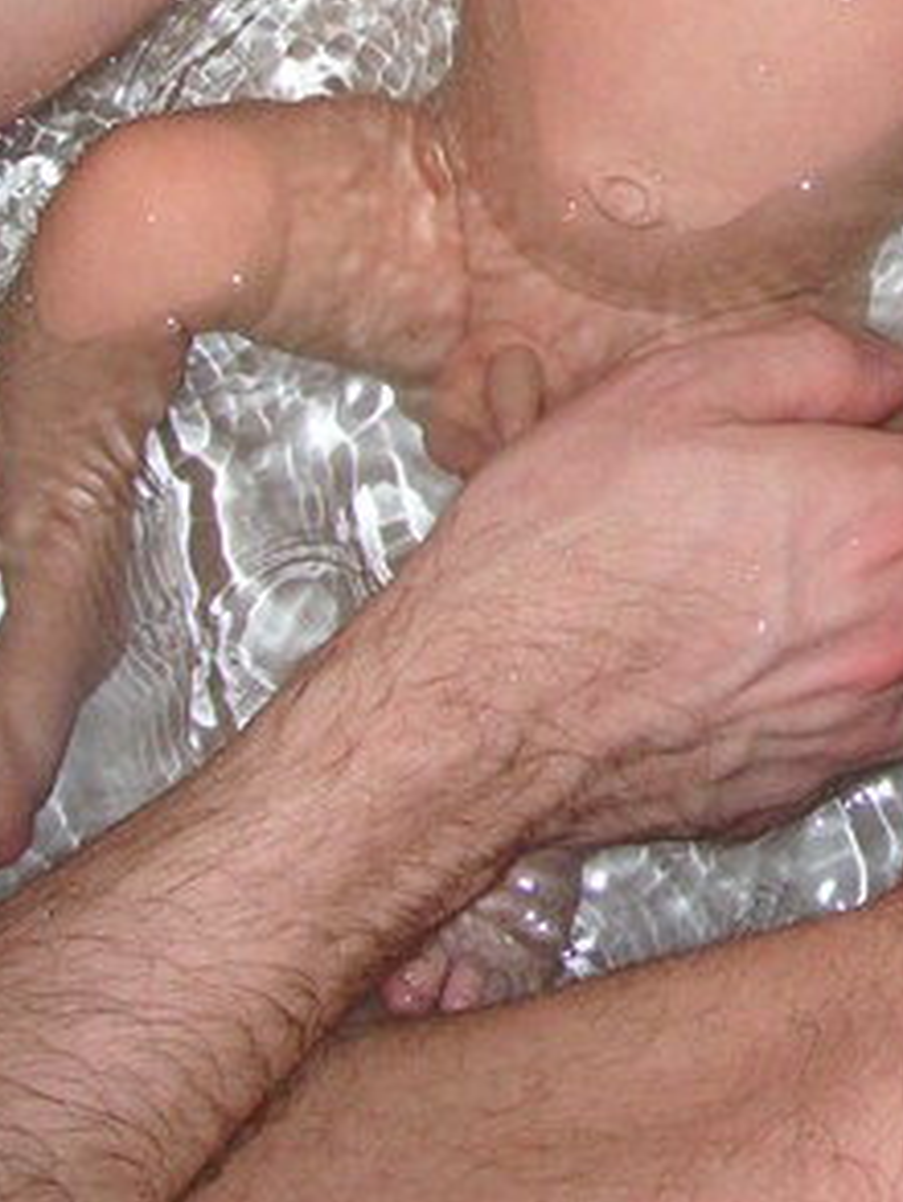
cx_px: 1203
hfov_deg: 14.0
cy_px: -139
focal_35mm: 101
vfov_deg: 18.6
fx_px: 3510
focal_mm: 6.1
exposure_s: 1/45
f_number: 2.8
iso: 160
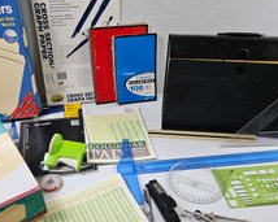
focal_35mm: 36
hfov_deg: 50.2
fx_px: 296
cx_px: 121
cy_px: 129
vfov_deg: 41.0
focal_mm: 5.4
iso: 100
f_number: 1.8
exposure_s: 1/120
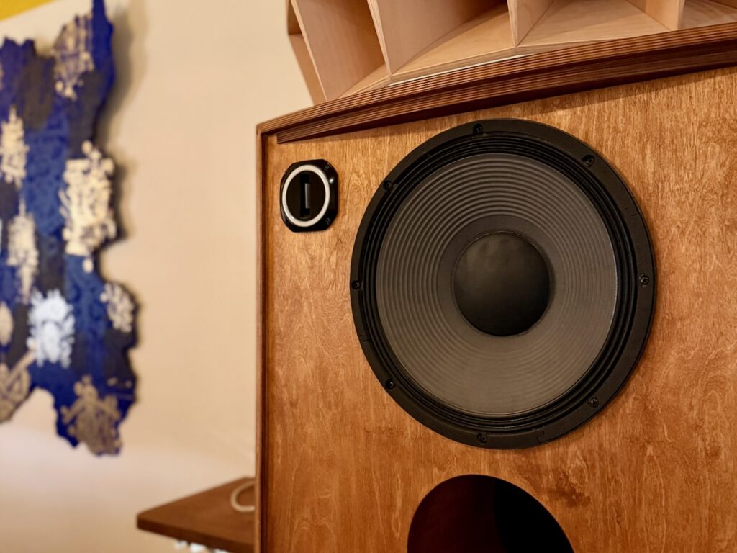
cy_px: 276
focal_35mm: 24
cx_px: 368
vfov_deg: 56.8
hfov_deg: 71.6
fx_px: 511
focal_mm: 6.76
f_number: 1.78
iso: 800
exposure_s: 1/25
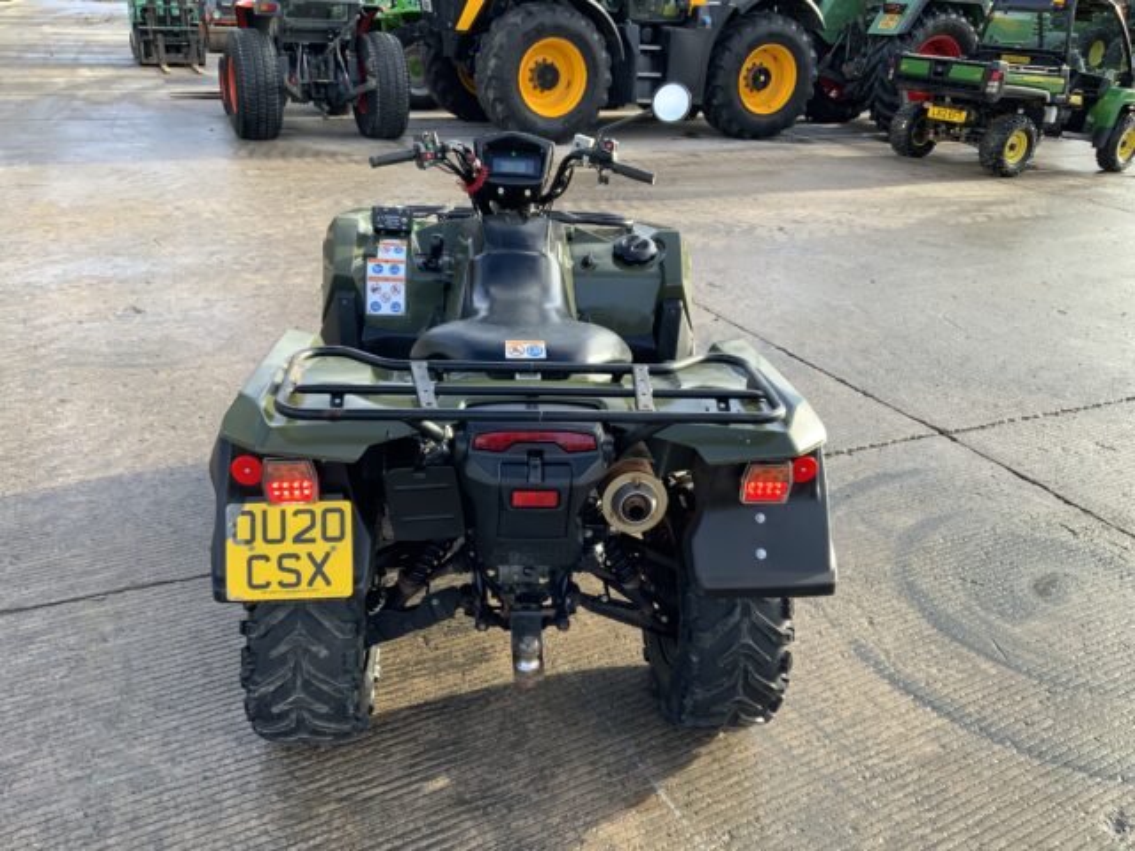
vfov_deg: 48.2
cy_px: 426
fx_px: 951
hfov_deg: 61.7
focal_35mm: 29
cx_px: 568
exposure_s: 1/260
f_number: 1.8
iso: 16
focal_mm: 3
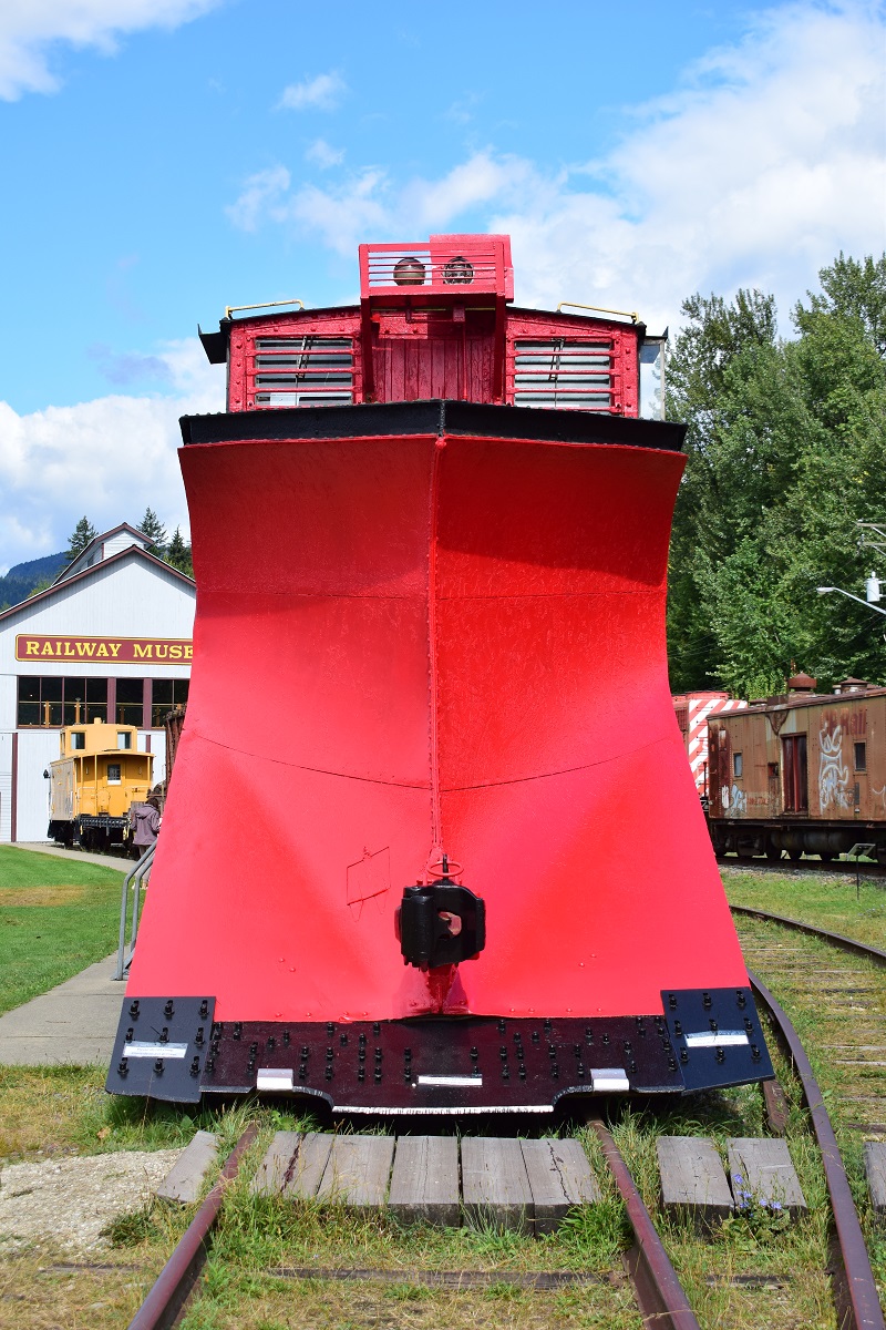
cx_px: 443
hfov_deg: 25.1
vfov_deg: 36.9
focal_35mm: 54
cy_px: 665
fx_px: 1993
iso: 250
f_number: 8
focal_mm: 36
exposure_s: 1/640
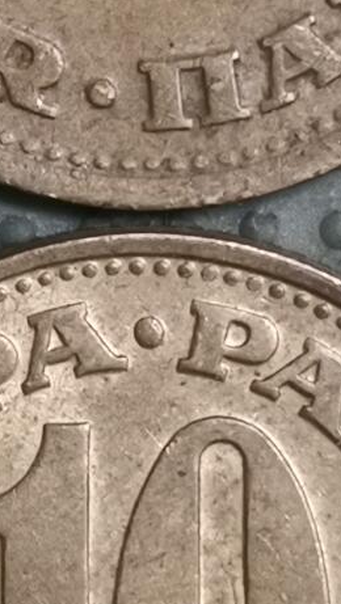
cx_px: 122
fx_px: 3545
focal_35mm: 221
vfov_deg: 9.7
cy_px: 210
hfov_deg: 5.5
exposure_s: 1/25.7
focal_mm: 4.75
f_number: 1.8
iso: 500
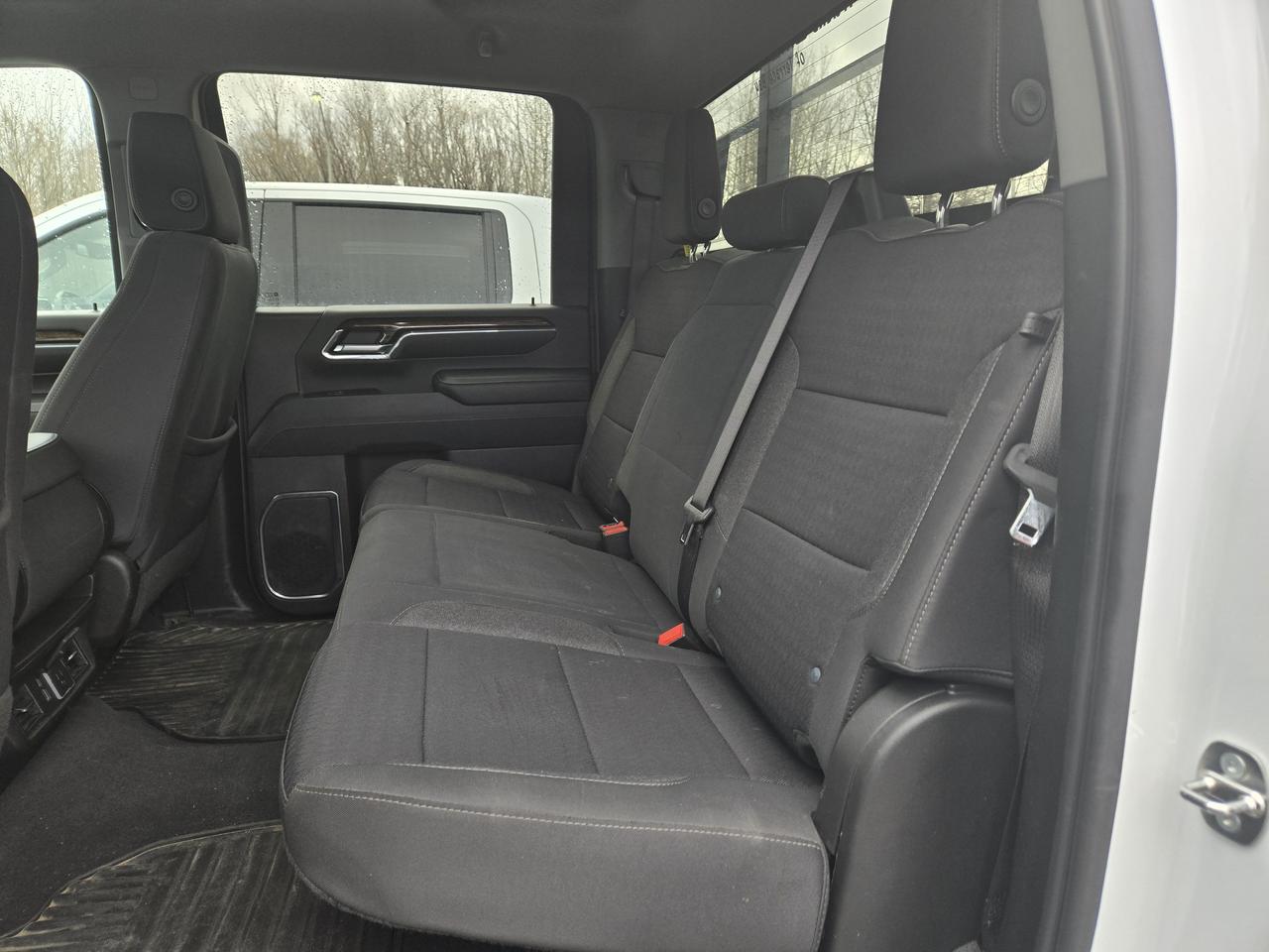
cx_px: 634
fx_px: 843
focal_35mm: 23
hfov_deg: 73.9
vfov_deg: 58.9
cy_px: 476
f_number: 1.8
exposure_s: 1/100
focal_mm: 5.4
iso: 50
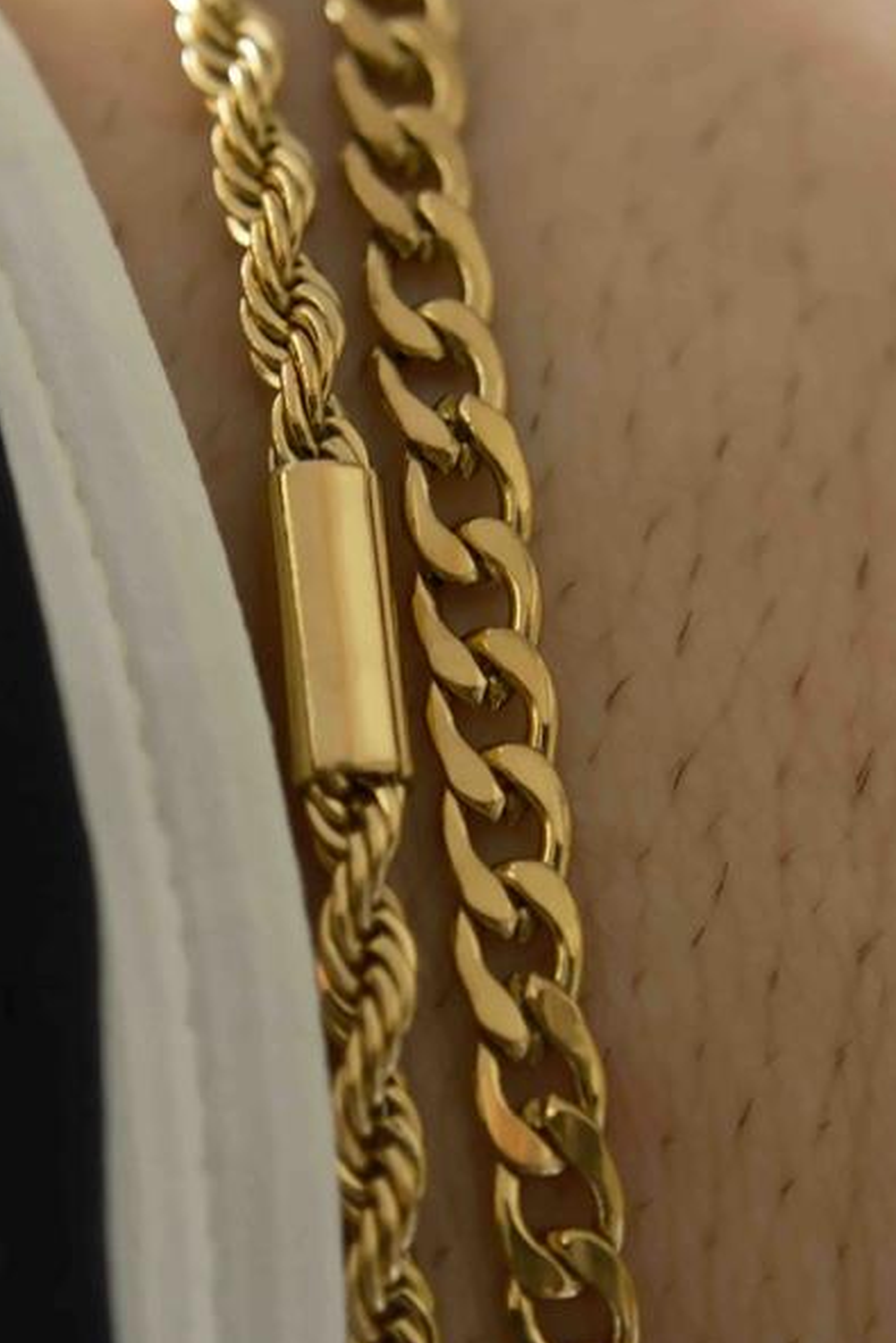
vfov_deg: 7.1
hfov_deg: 4.7
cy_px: 789
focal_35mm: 292
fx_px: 10894
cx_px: 417
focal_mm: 80
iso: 400
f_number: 4
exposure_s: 1/30
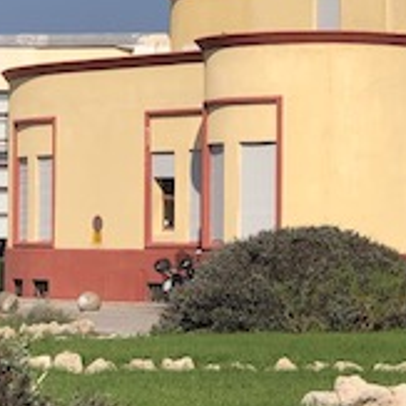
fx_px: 2667
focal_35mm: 201
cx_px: 212
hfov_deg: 8.7
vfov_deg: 8.7
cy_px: 144
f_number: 2.8
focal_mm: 6.6
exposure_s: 1/1333
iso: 20
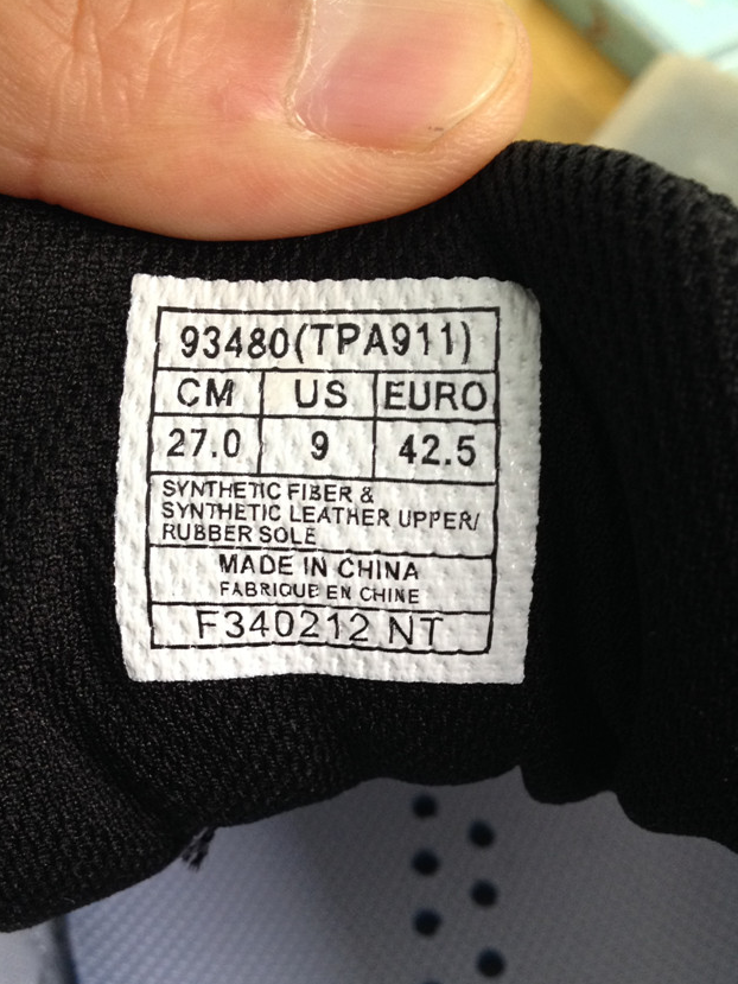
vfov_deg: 41.8
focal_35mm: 45
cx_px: 377
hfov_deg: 32.2
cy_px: 599
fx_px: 1279
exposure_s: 1/20
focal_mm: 4.28
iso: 125
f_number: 2.4
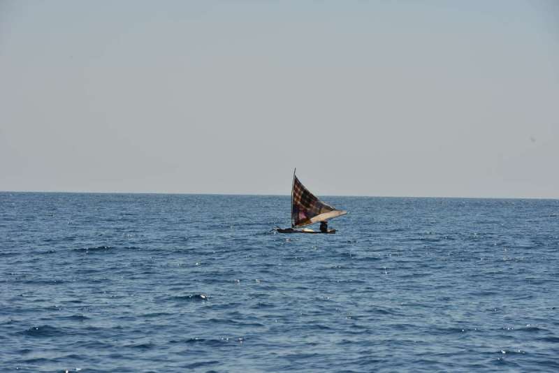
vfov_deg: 9.2
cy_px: 186
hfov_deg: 13.7
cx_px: 280
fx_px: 2330
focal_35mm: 150
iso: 250
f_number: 11
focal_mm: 150
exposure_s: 1/800
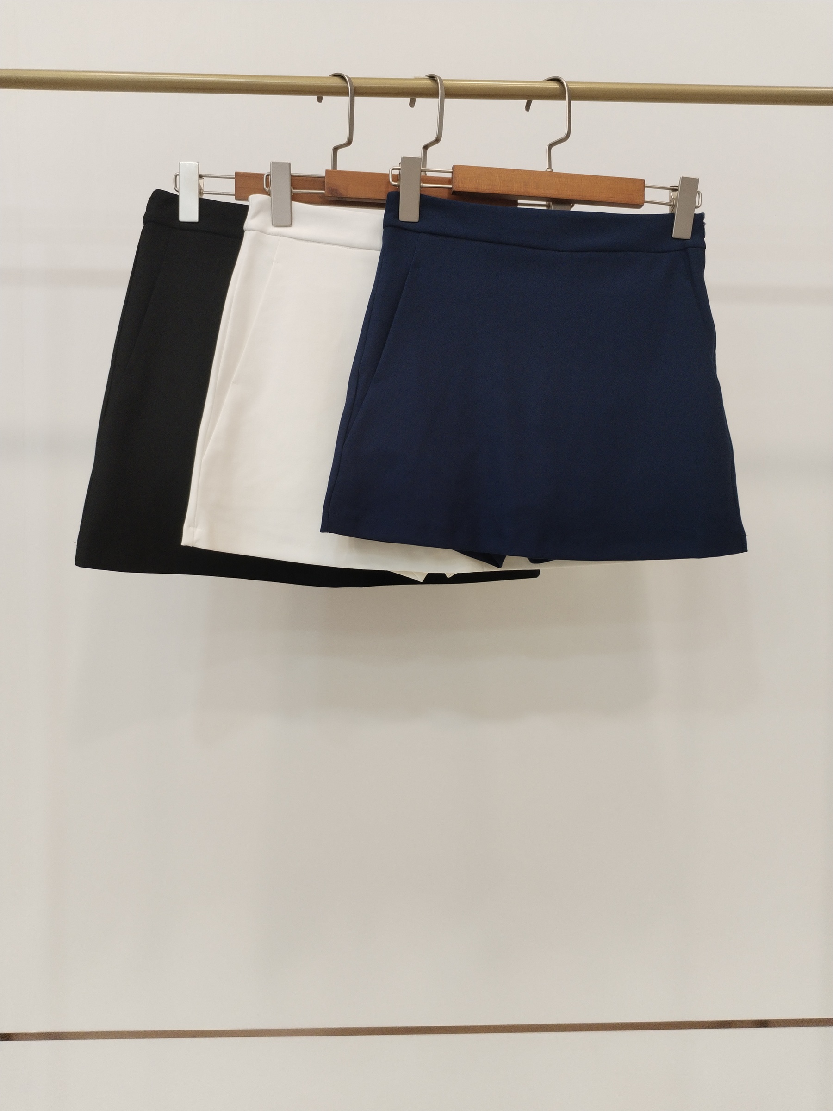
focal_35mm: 29
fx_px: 930
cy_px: 556
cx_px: 416
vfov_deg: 61.7
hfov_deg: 48.2
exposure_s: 1/60
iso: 361
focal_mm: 4.75
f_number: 1.8
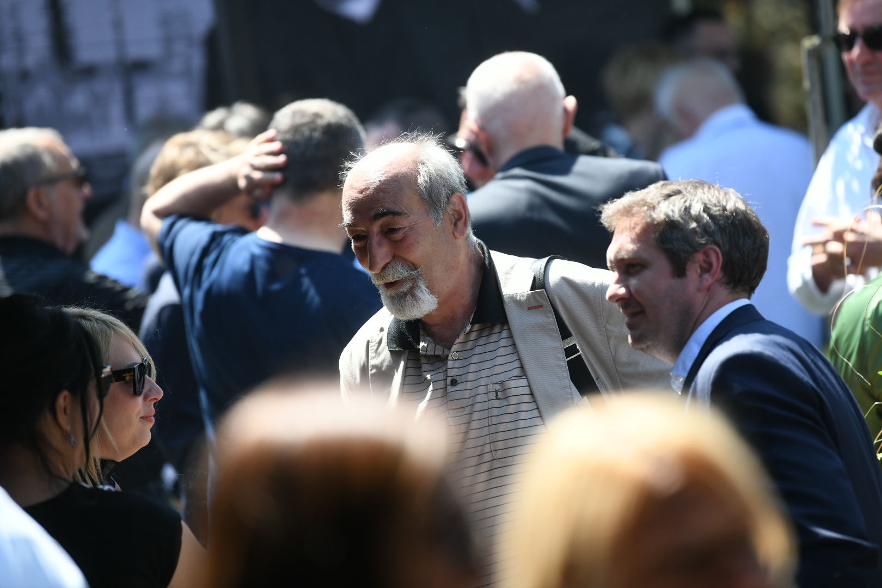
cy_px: 294
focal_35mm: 200
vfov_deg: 6.9
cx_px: 441
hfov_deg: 10.3
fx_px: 4900
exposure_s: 1/2500
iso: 800
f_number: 3.5
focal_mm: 200
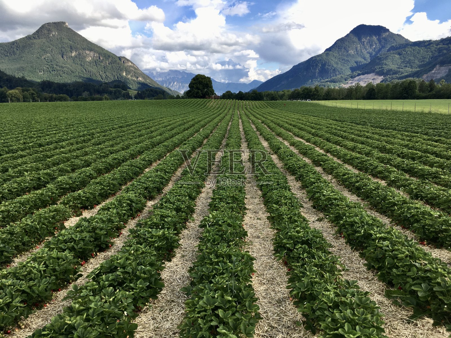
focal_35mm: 29
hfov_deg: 61.7
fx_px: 378
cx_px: 226
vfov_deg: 48.2
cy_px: 169
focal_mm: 4.15
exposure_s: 1/635
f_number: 2.2
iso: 25
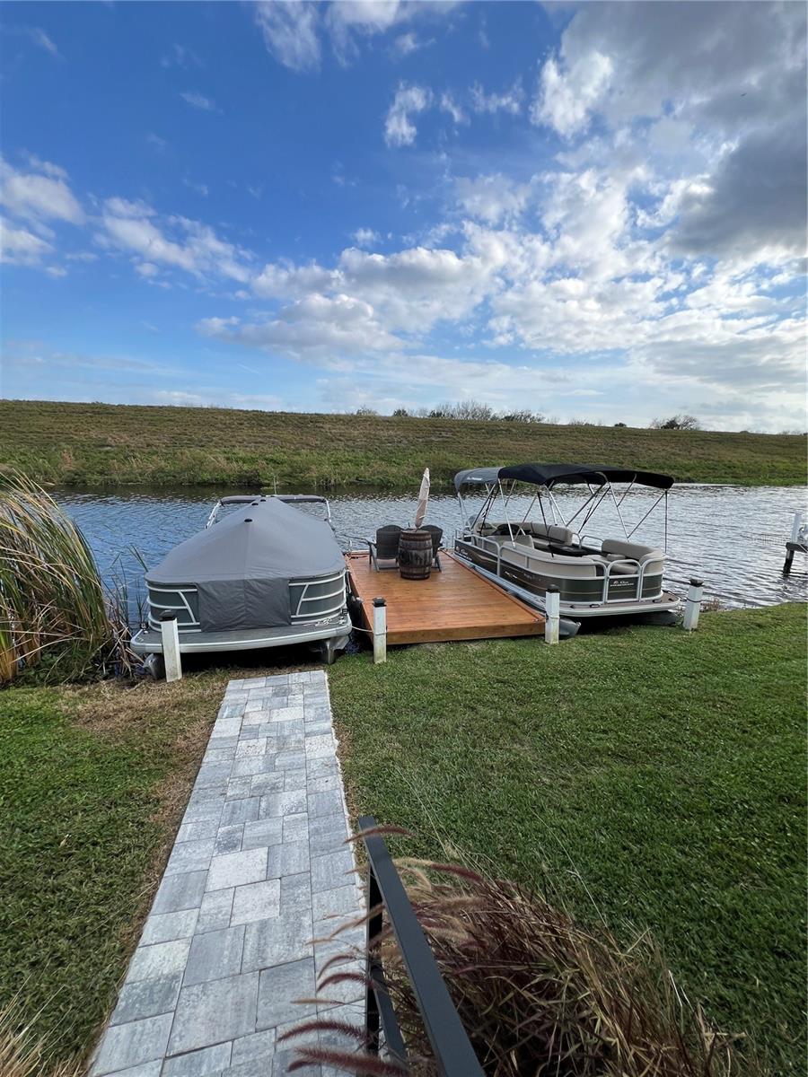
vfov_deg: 106.2
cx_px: 404
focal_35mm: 13
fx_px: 405
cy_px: 538
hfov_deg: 89.9
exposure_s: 1/978
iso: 32
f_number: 1.8
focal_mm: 1.57
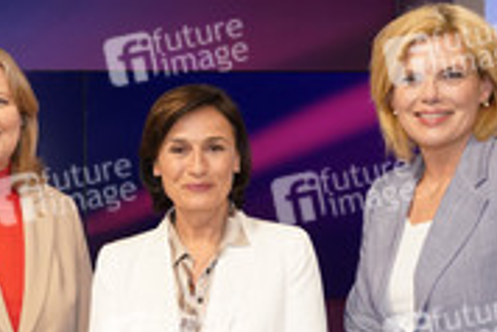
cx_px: 102
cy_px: 262
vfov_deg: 15.8
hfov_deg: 23.3
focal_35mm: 86
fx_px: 1188
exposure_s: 1/160
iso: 2000
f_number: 5
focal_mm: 34
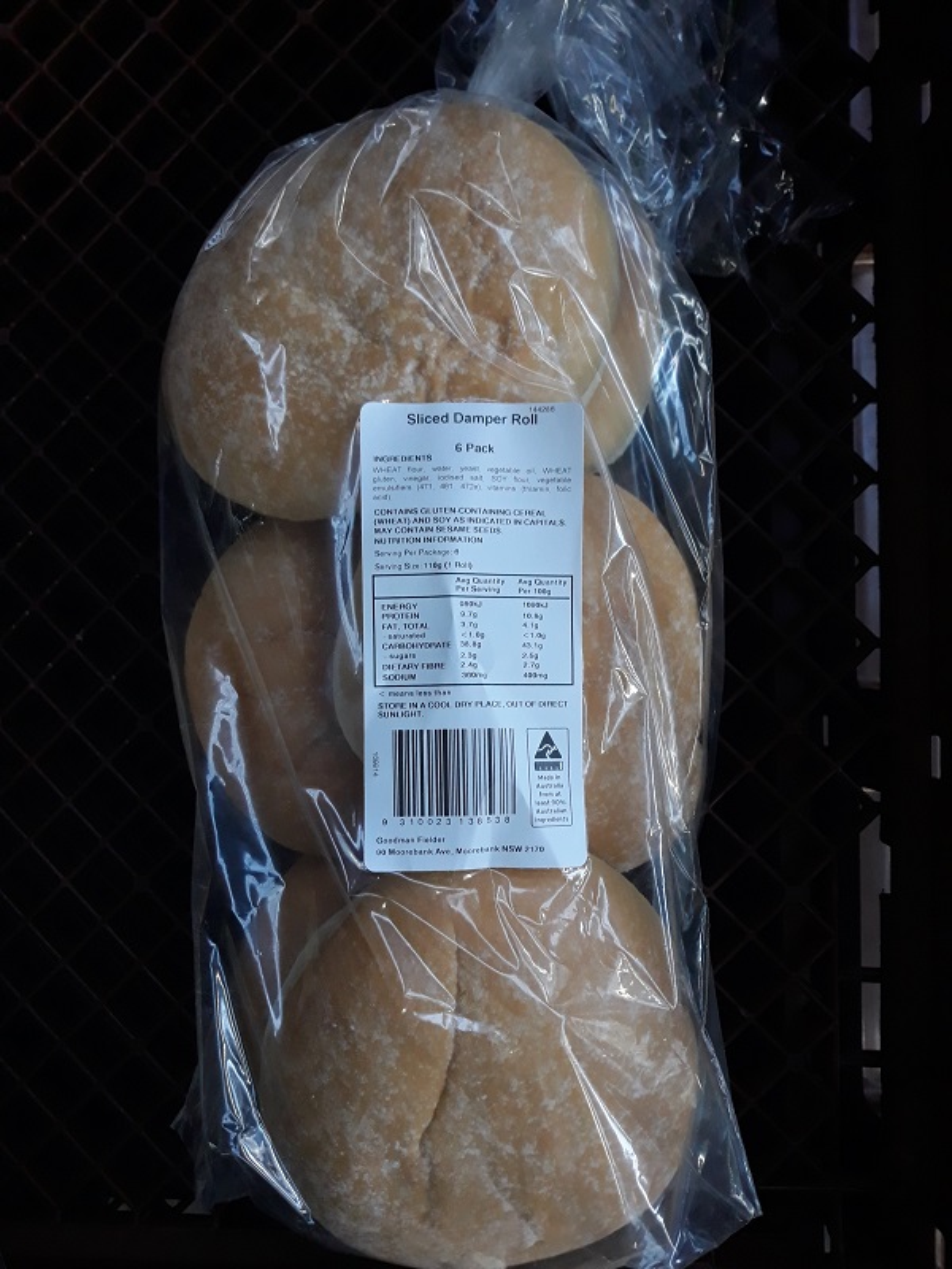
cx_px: 476
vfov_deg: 65.3
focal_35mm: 27
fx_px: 990
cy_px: 634
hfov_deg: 51.4
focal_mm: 3.71
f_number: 1.7
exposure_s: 1/50
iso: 250
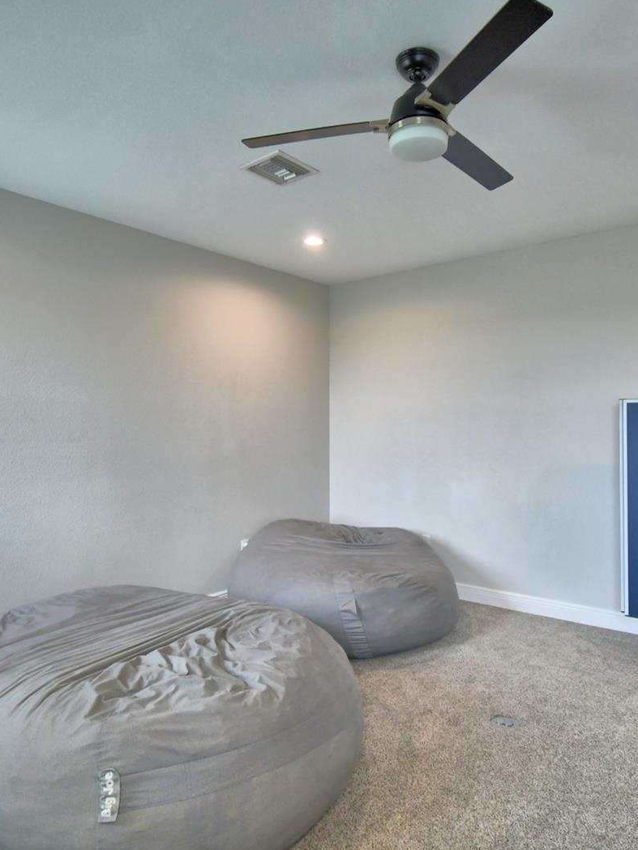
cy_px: 422
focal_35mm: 22
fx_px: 541
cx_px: 360
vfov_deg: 76.4
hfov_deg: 60.9
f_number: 4.5
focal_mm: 10
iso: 400
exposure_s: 1/60
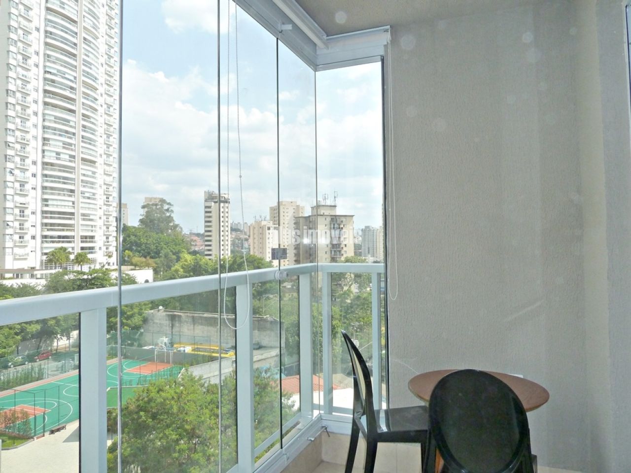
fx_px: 456
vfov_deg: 54.9
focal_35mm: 25
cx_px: 316
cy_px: 236
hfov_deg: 69.4
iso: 125
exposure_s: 1/400
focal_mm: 4.1
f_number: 4.5
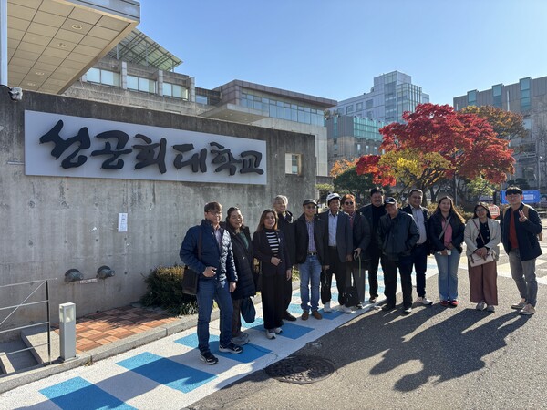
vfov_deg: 53.1
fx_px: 411
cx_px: 274
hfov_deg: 67.3
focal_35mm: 26
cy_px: 205
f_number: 1.6
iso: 50
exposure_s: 1/1205
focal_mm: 5.96
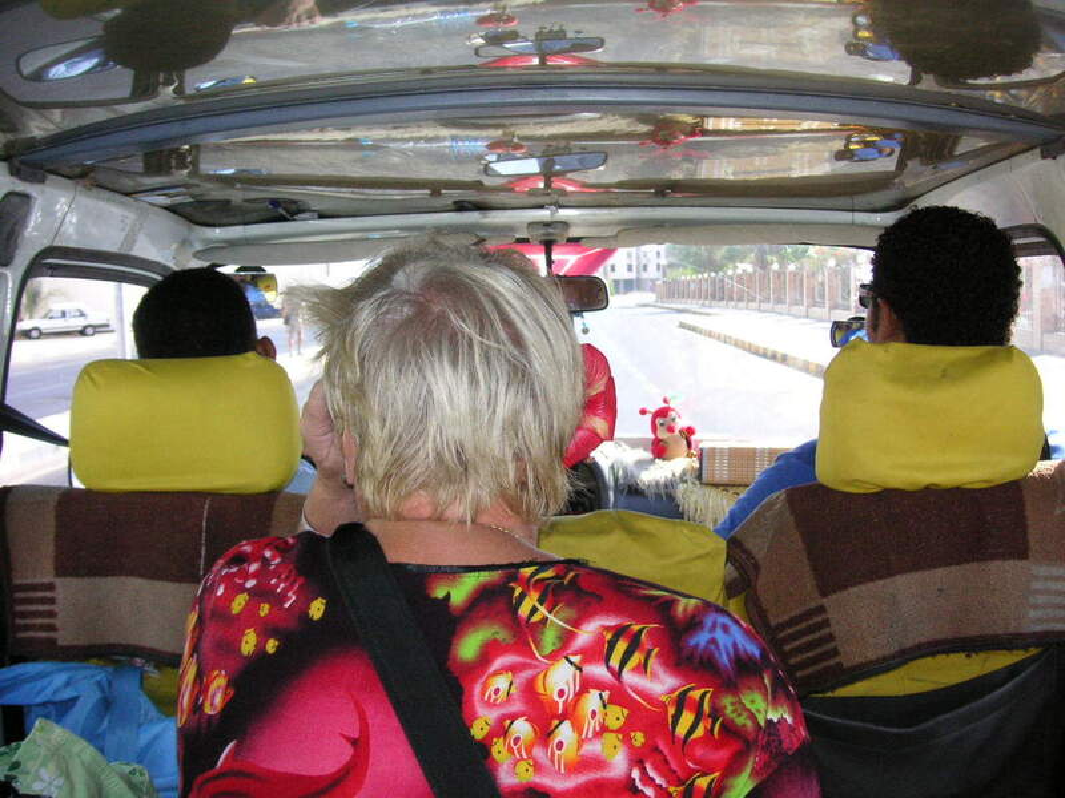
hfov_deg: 50.1
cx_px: 532
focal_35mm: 37
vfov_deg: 38.7
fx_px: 1138
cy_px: 399
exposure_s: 1/750
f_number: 2.8
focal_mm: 6.1
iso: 160
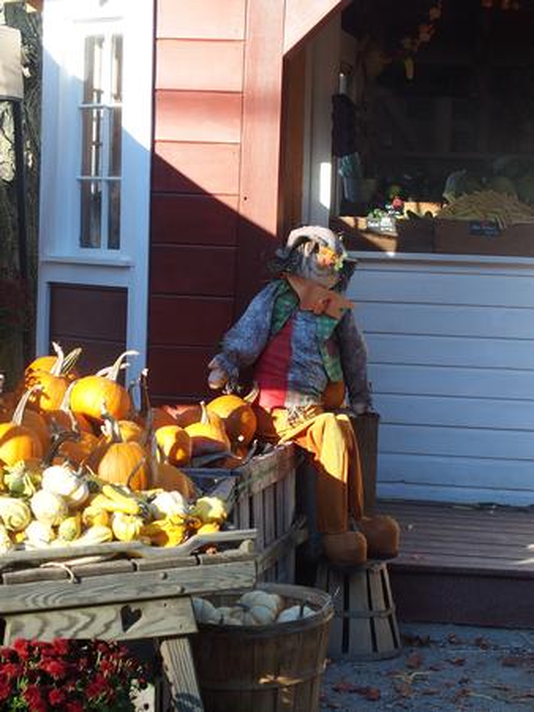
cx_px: 267
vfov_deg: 23.3
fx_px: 1726
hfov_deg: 17.6
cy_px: 356
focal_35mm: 84
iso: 100
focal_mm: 17.8
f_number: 3.5
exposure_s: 1/250
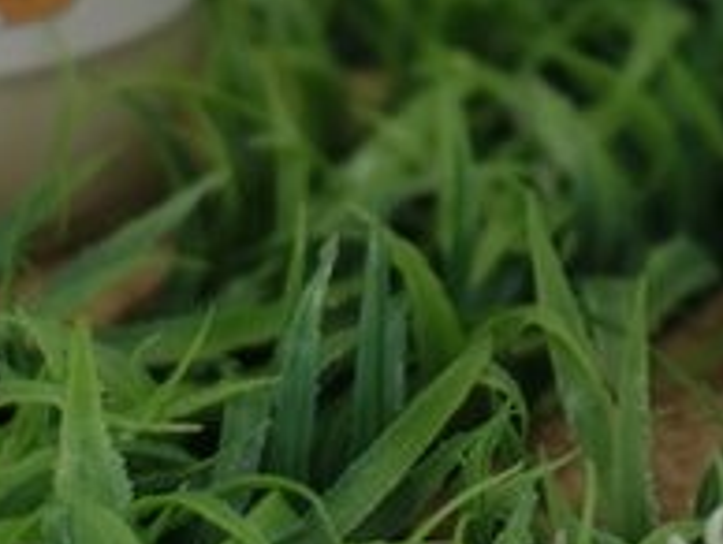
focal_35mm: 236
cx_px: 615
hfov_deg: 8.4
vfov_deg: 6.2
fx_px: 4935
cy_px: -320
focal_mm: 35
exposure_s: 1/125
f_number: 2
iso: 200
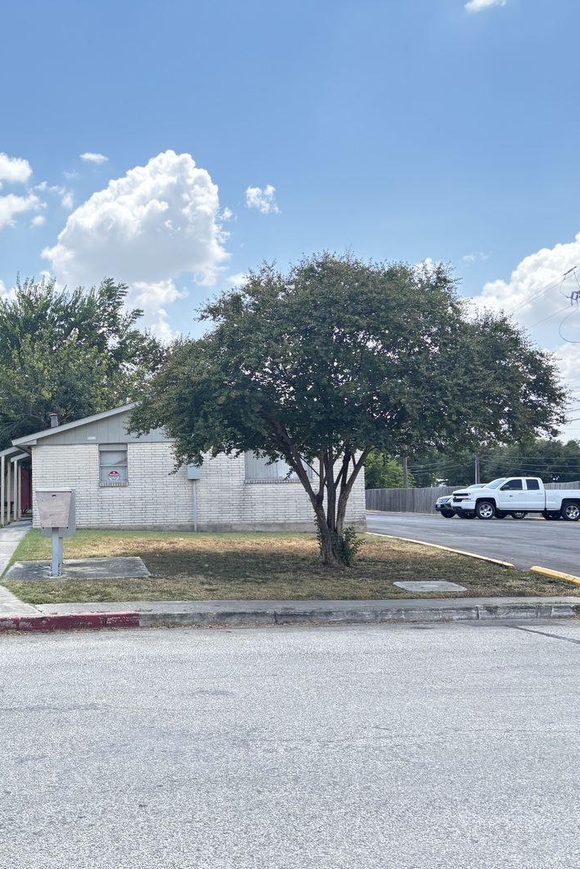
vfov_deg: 51.9
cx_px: 89
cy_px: 439
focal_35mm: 37
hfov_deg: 34.5
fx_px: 894
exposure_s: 1/769
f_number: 1.6
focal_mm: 5.96
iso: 50
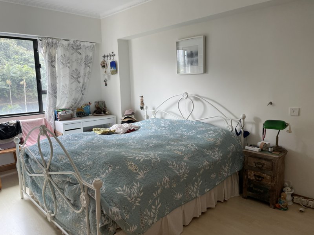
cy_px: 118
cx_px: 157
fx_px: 236
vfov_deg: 53.1
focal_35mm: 26
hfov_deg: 67.3
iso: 100
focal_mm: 4.2
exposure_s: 1/121
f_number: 1.6
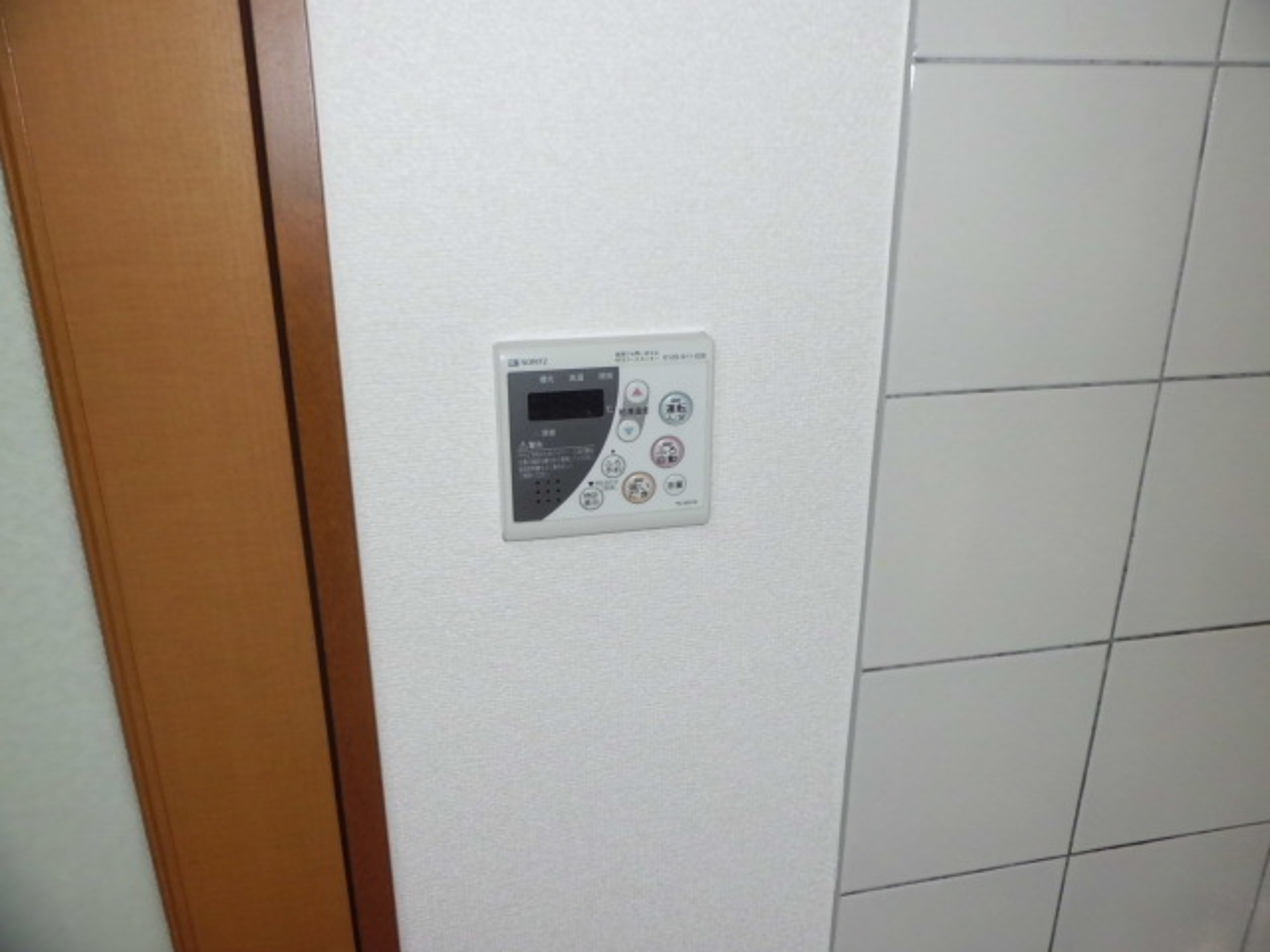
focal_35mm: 26
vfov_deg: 53.1
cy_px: 476
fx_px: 954
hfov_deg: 67.3
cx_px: 635
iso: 64
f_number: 2.8
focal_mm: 4.7
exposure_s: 1/100
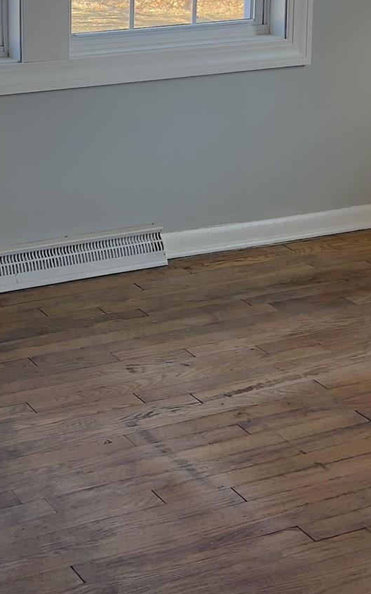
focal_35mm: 75
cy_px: 81
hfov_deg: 17.1
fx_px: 1214
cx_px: 17
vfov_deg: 26.7
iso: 40
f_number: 1.5
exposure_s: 1/200
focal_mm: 5.7
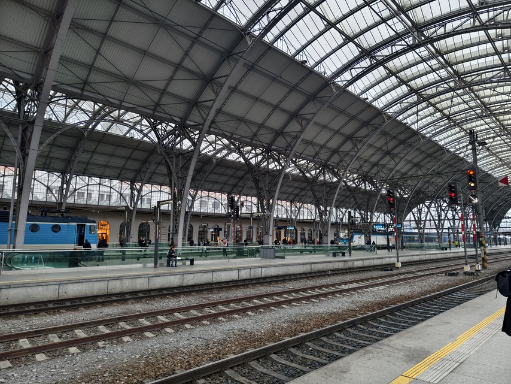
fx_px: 340
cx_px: 256
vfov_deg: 58.9
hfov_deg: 73.9
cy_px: 192
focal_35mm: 23
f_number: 1.75
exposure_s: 1/50
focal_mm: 8.67
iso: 501
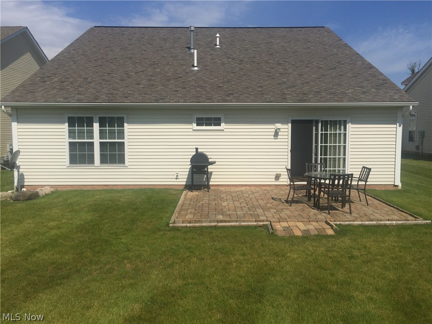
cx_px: 216
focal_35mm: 29
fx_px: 362
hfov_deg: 61.7
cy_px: 162
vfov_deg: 48.2
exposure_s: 1/4950
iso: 32
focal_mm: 4.15
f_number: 2.2
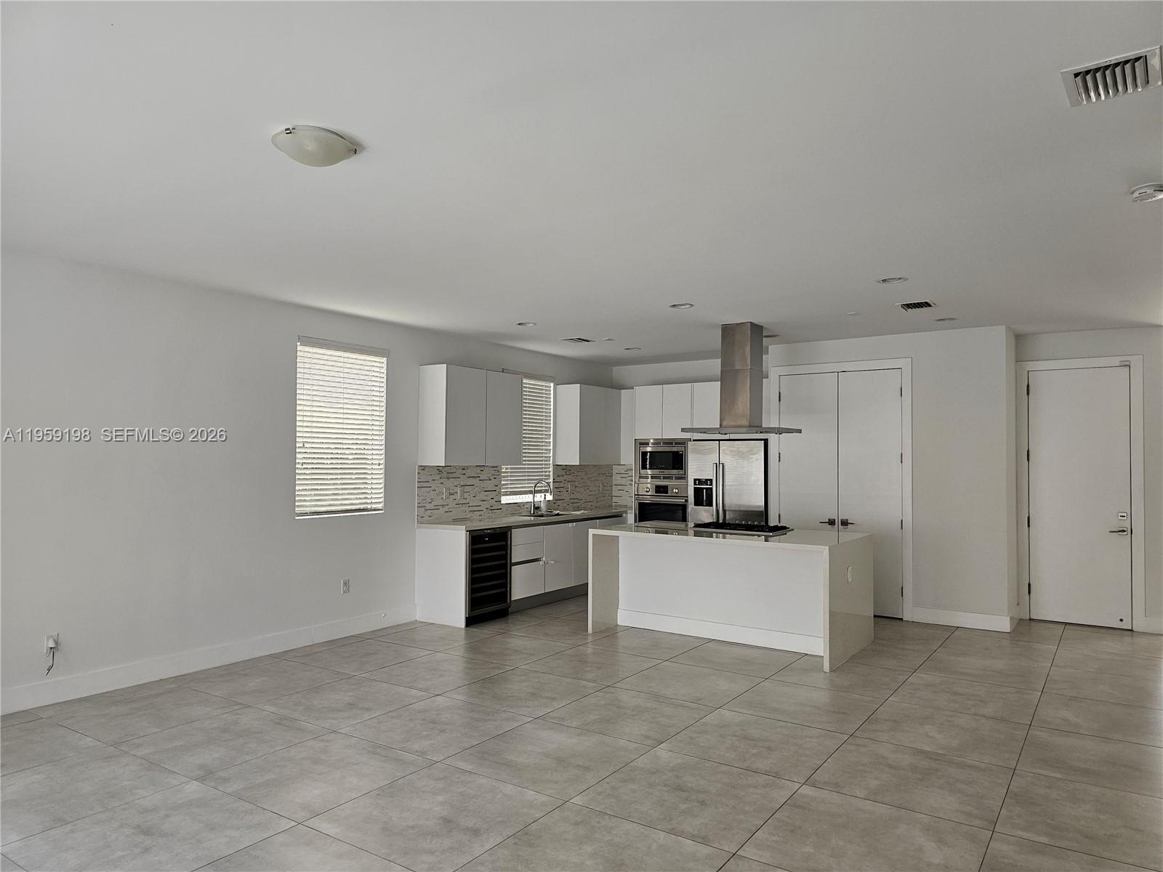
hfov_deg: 73.9
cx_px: 582
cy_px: 436
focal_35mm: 23
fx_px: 773
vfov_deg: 58.9
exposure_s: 1/180
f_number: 1.7
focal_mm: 6.3
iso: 160
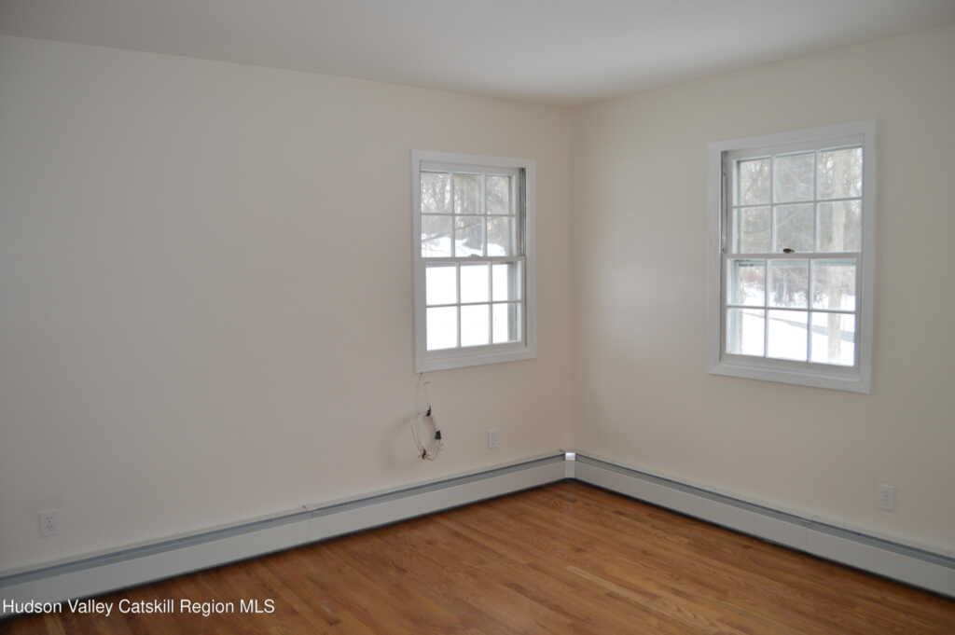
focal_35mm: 27
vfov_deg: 47.9
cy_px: 318
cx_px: 478
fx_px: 716
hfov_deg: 67.4
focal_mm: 18
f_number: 4
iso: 125
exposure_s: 1/125
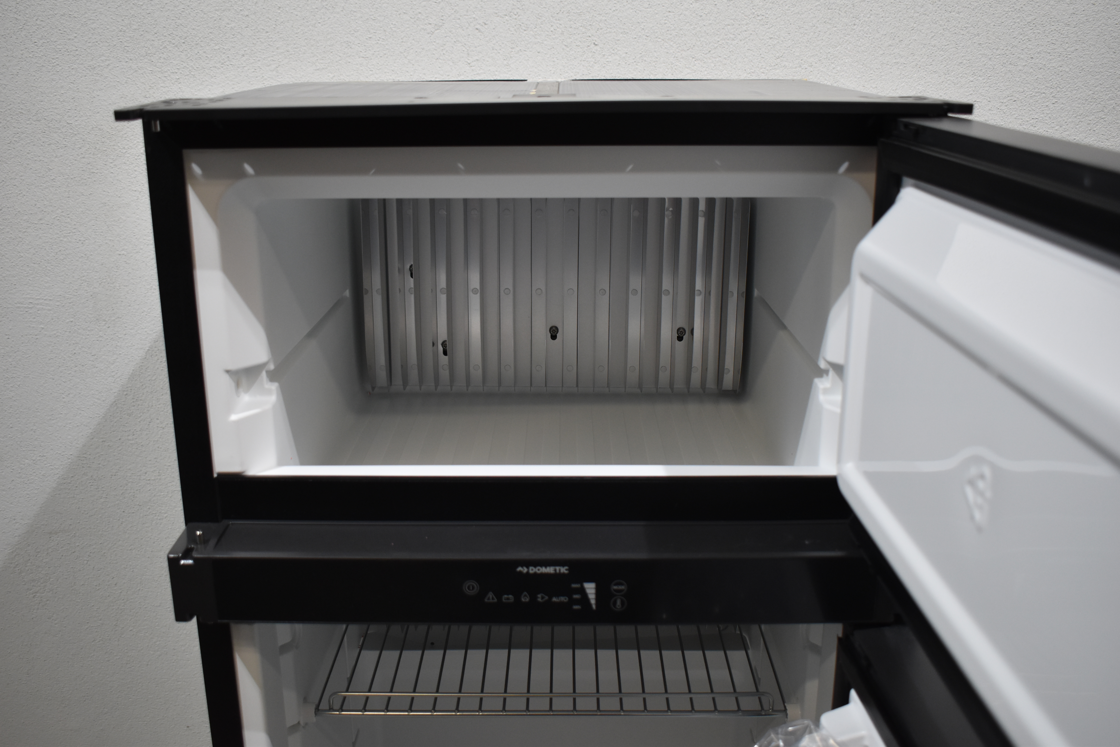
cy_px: 374
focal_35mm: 36
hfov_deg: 53.1
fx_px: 1120
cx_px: 560
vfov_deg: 36.9
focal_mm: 24
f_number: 3.8
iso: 800
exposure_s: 1/250
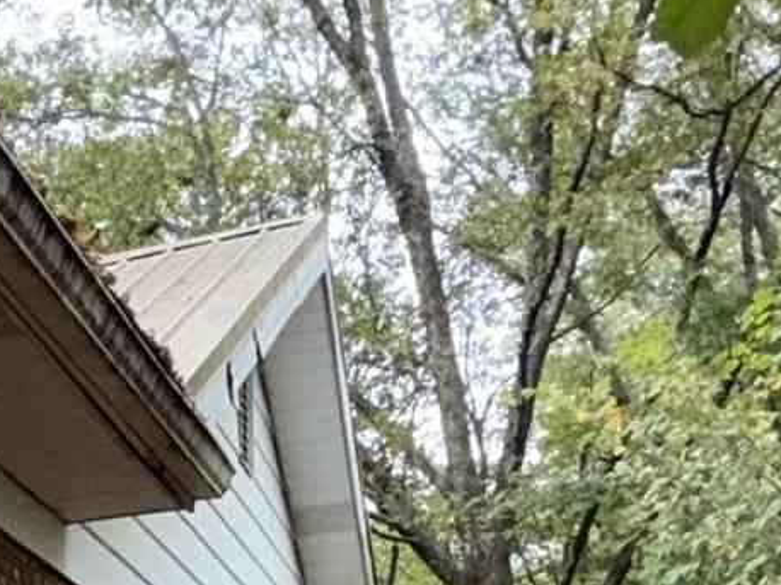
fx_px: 2120
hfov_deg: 18.7
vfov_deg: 13.3
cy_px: 1201
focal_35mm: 94
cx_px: -351
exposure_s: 1/122
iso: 50
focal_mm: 2.22
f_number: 2.2
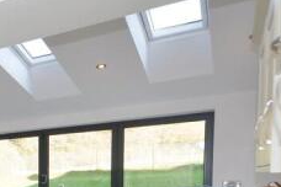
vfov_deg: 28.4
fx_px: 336
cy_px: 205
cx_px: -112
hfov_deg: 31.1
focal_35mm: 43
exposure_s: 1/80
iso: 200
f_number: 4.5
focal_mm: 10
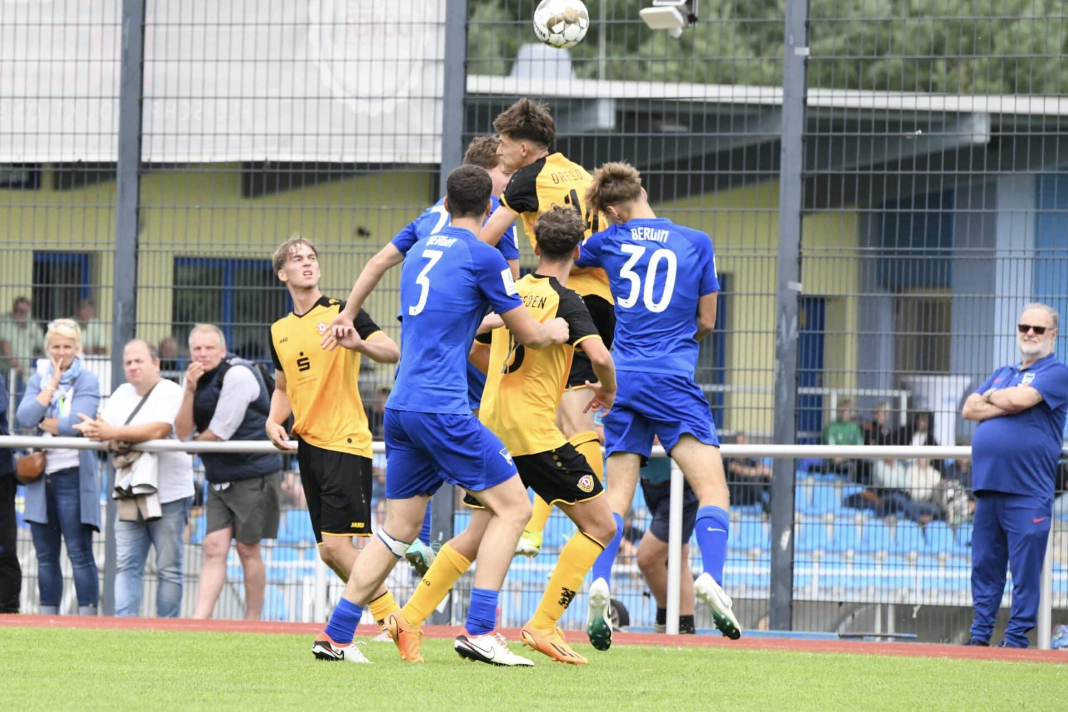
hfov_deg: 4.8
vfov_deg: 3.2
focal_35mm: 426
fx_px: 12637
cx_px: 522
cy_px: 350
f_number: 10
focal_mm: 400
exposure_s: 1/1600
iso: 4000
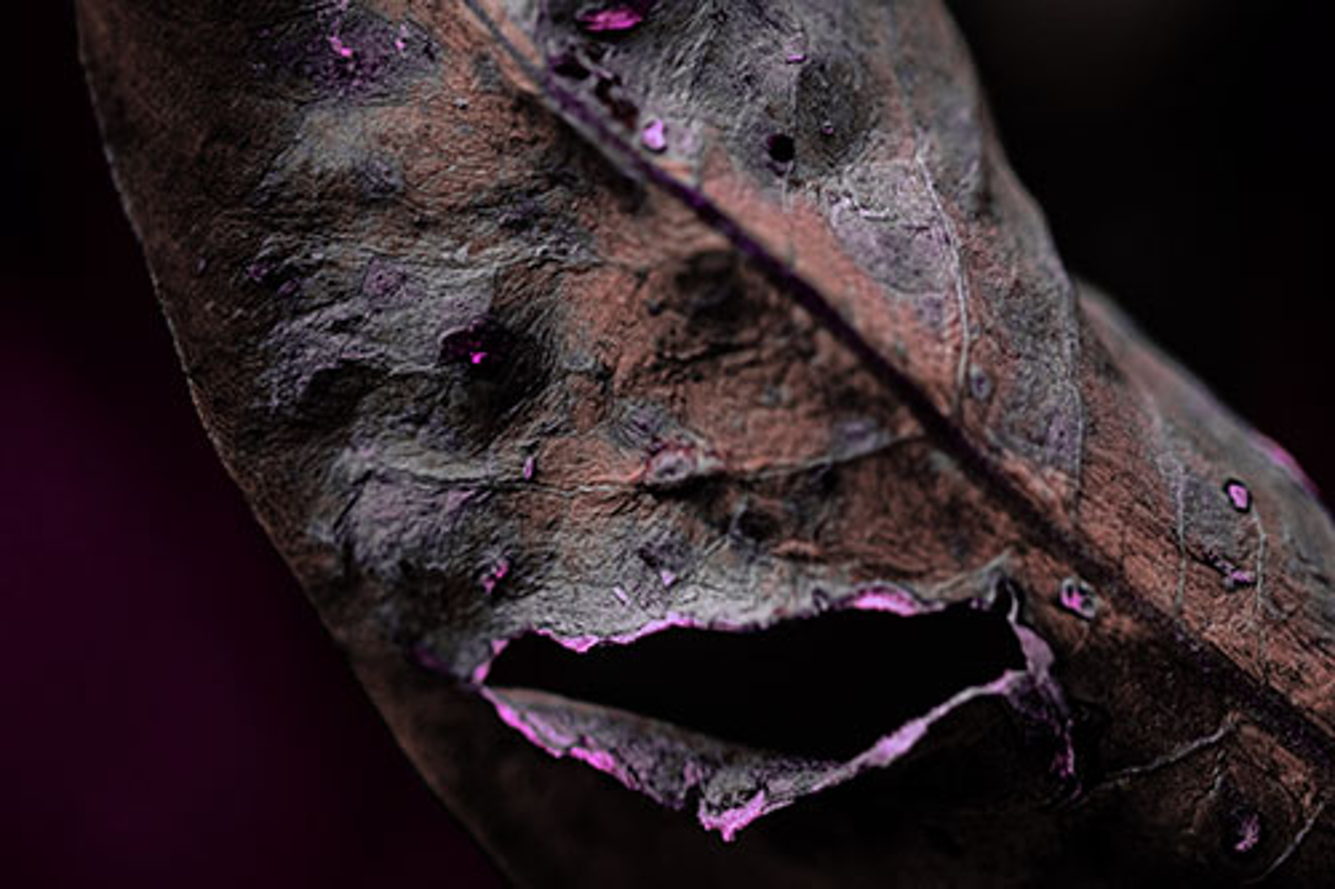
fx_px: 7784
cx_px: 668
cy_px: 444
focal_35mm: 210
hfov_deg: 9.8
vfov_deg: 6.5
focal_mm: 210
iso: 640
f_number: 7.1
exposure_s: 1/500
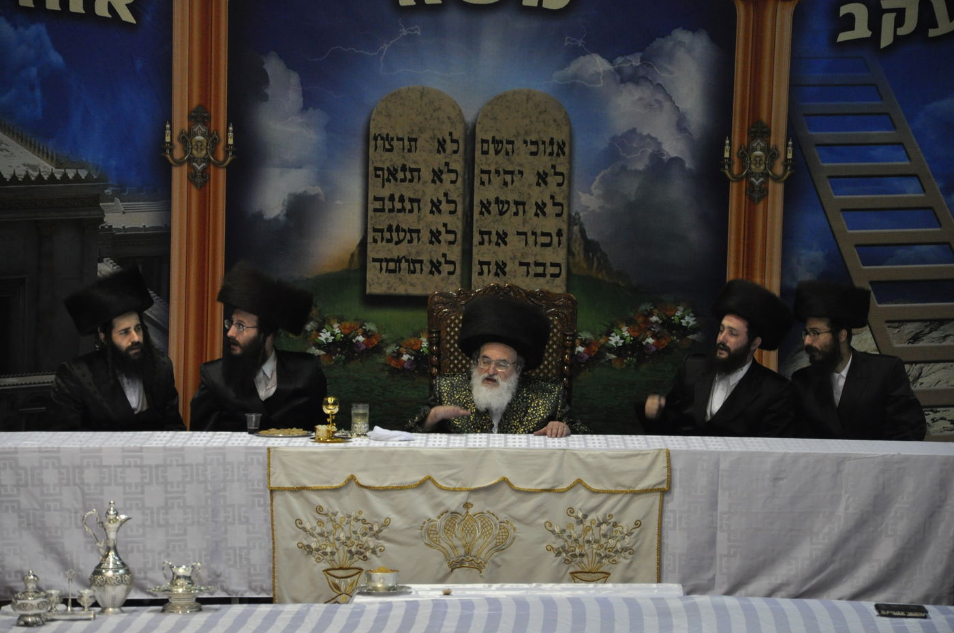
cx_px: 477
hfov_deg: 13.1
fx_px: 4167
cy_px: 316
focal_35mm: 158
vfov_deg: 8.7
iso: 1000
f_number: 5.6
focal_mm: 105
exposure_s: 1/80
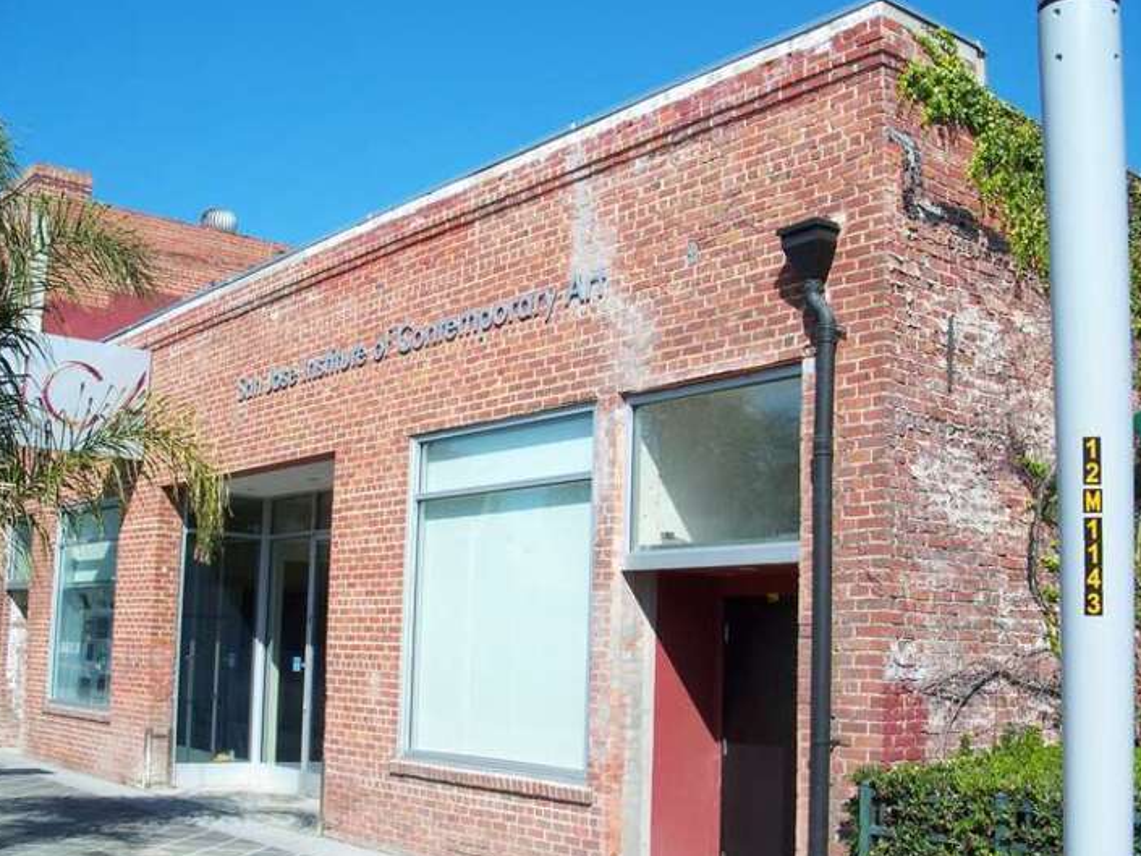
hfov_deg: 44.8
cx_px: 584
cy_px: 482
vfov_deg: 34.3
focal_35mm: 42
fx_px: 1385
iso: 64
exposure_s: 1/400
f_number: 4
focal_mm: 7.8
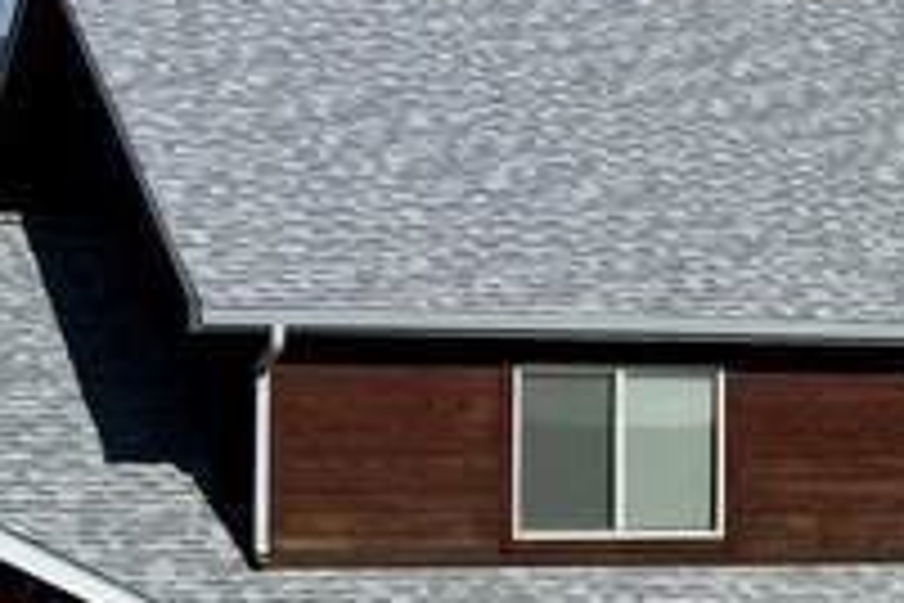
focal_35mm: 140
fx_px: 3515
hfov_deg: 14.1
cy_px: 407
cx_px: 1147
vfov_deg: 9.8
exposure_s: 1/5000
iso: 100
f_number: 2.8
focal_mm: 8.38
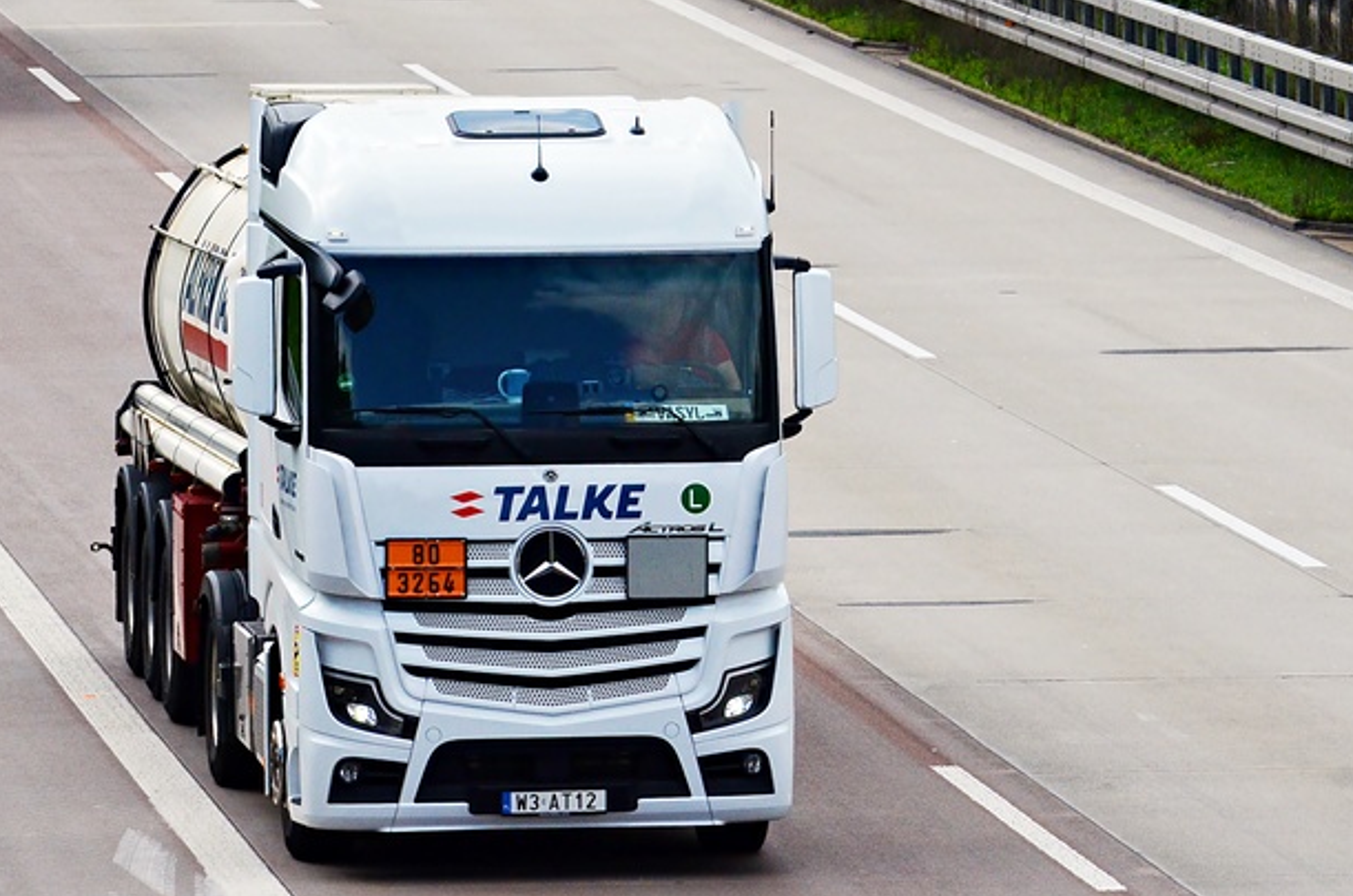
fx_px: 12530
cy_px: 440
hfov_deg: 6.2
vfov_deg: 4.1
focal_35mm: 334
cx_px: 509
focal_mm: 170
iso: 800
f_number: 10
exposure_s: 1/2000
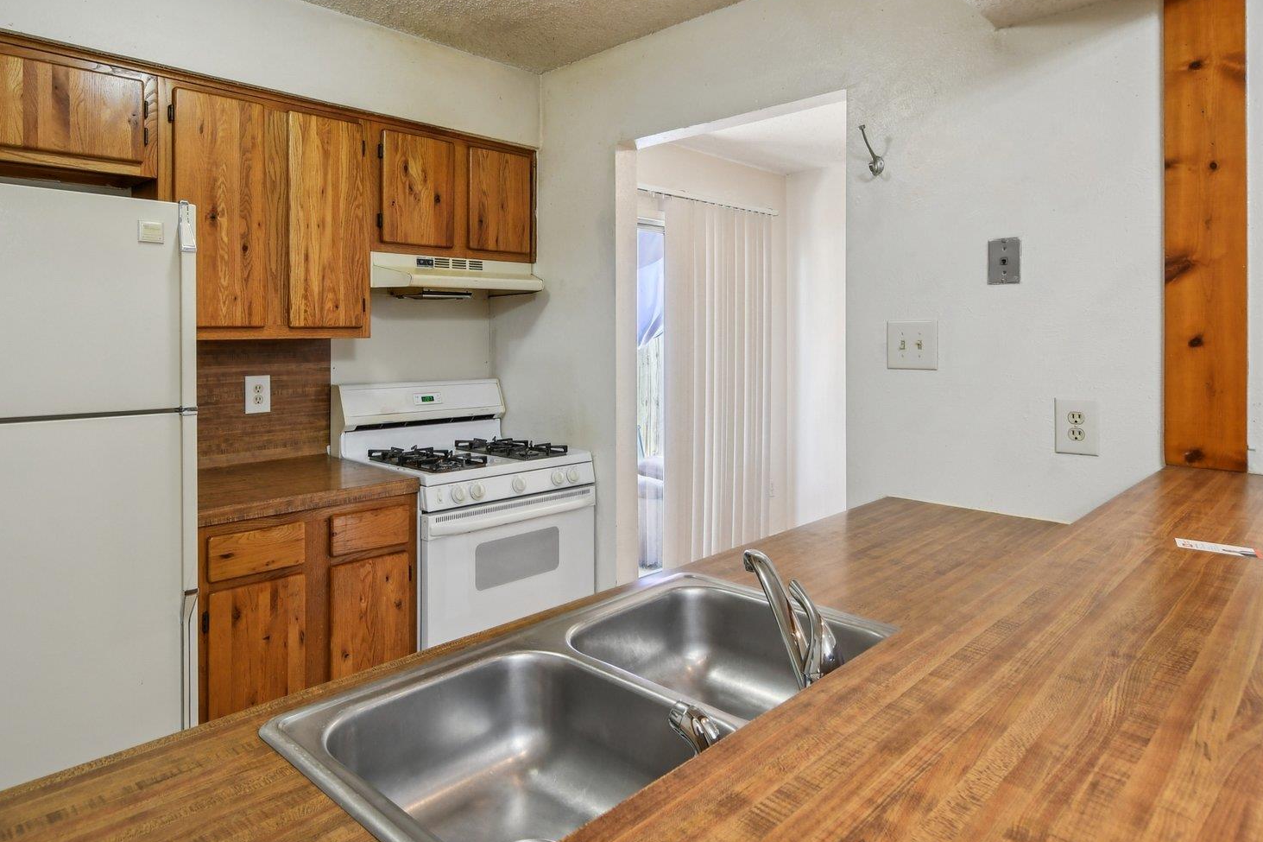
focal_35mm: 21
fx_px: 737
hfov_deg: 81.0
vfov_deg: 58.5
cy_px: 301
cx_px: 579
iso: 400
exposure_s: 1/15
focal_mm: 10
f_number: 8
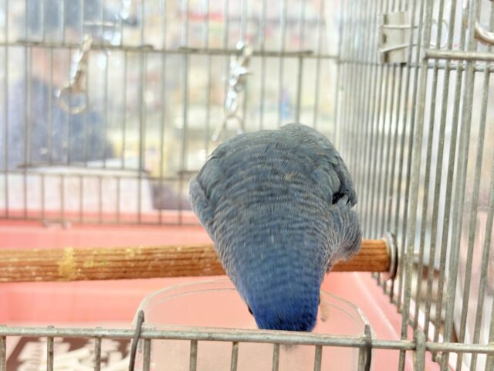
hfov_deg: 36.8
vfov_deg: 28.0
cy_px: 186
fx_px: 742
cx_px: 247
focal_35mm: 52
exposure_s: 1/50
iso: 64
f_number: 1.6
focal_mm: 5.96
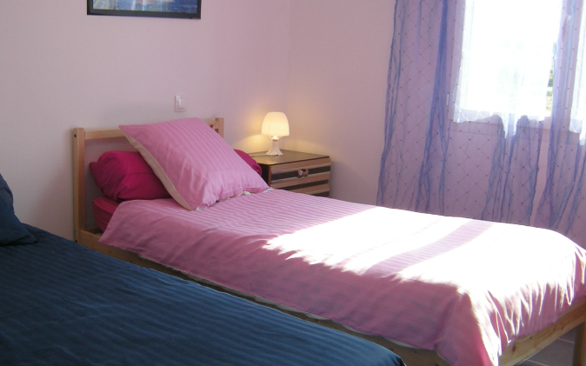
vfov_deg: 27.4
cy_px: 219
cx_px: 186
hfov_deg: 42.0
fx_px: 750
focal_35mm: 47
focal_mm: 4.7
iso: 64
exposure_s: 1/111
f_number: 2.8
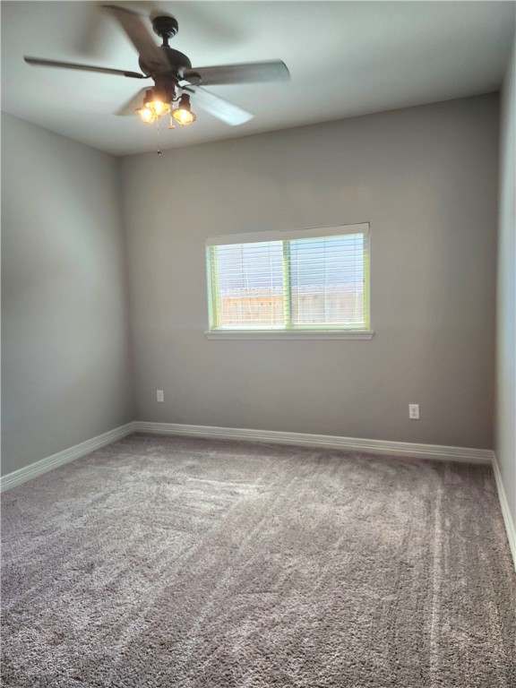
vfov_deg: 73.9
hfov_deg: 58.9
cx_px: 258
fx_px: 457
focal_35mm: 23
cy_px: 344
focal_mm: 5.54
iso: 200
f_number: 1.8
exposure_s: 1/182
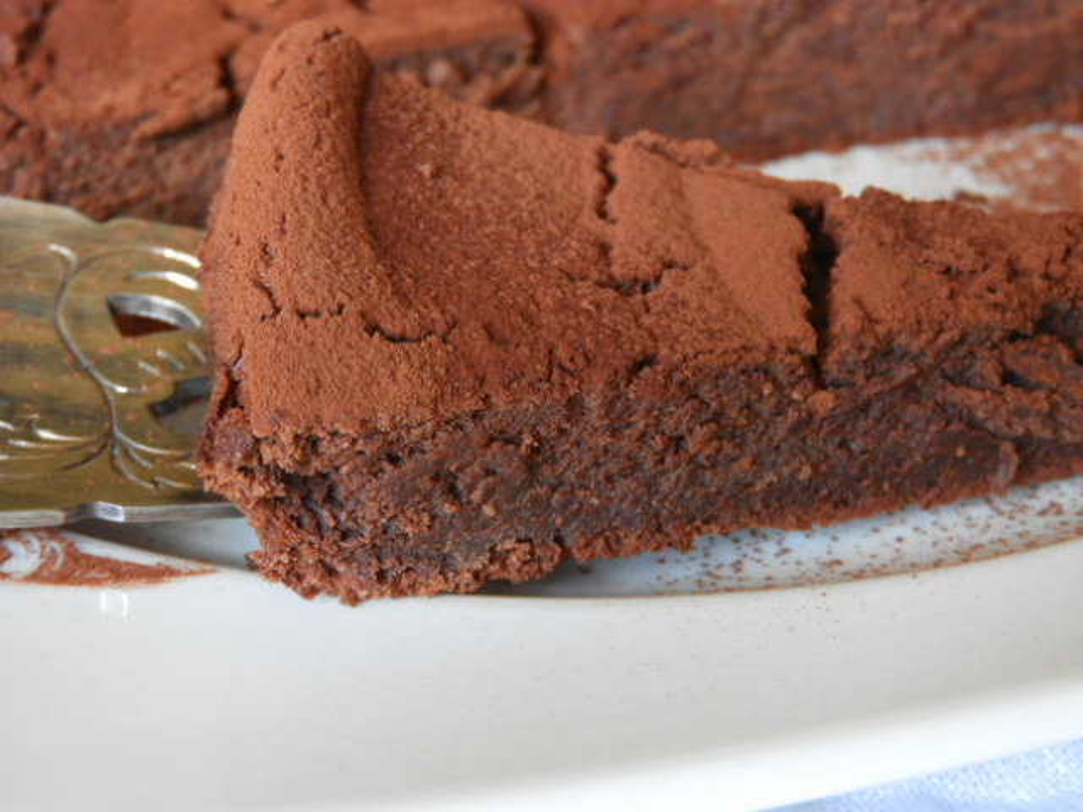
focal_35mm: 80
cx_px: 542
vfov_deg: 18.4
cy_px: 406
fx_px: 2503
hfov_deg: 24.4
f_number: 4.5
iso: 400
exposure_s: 1/20
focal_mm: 14.3
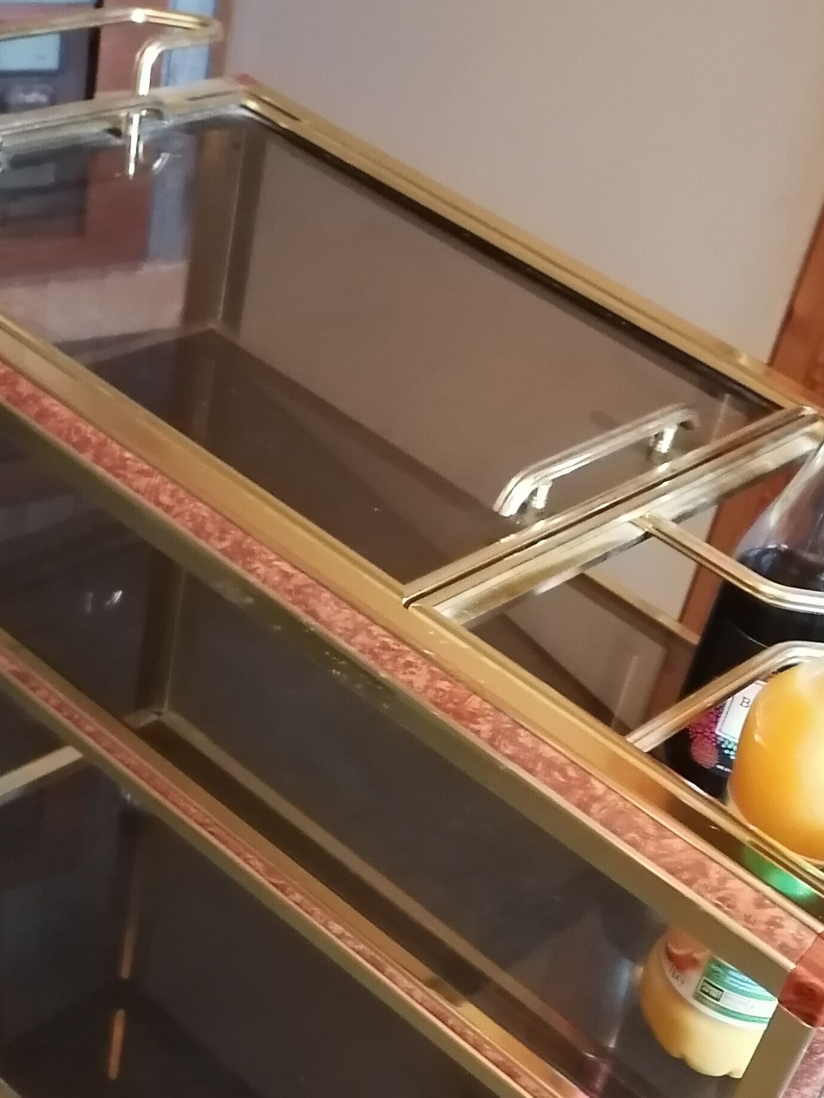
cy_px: 831
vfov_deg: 32.1
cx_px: 429
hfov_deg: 24.8
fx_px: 1873
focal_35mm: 59
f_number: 1.8
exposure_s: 1/25
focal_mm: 5.3
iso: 1600
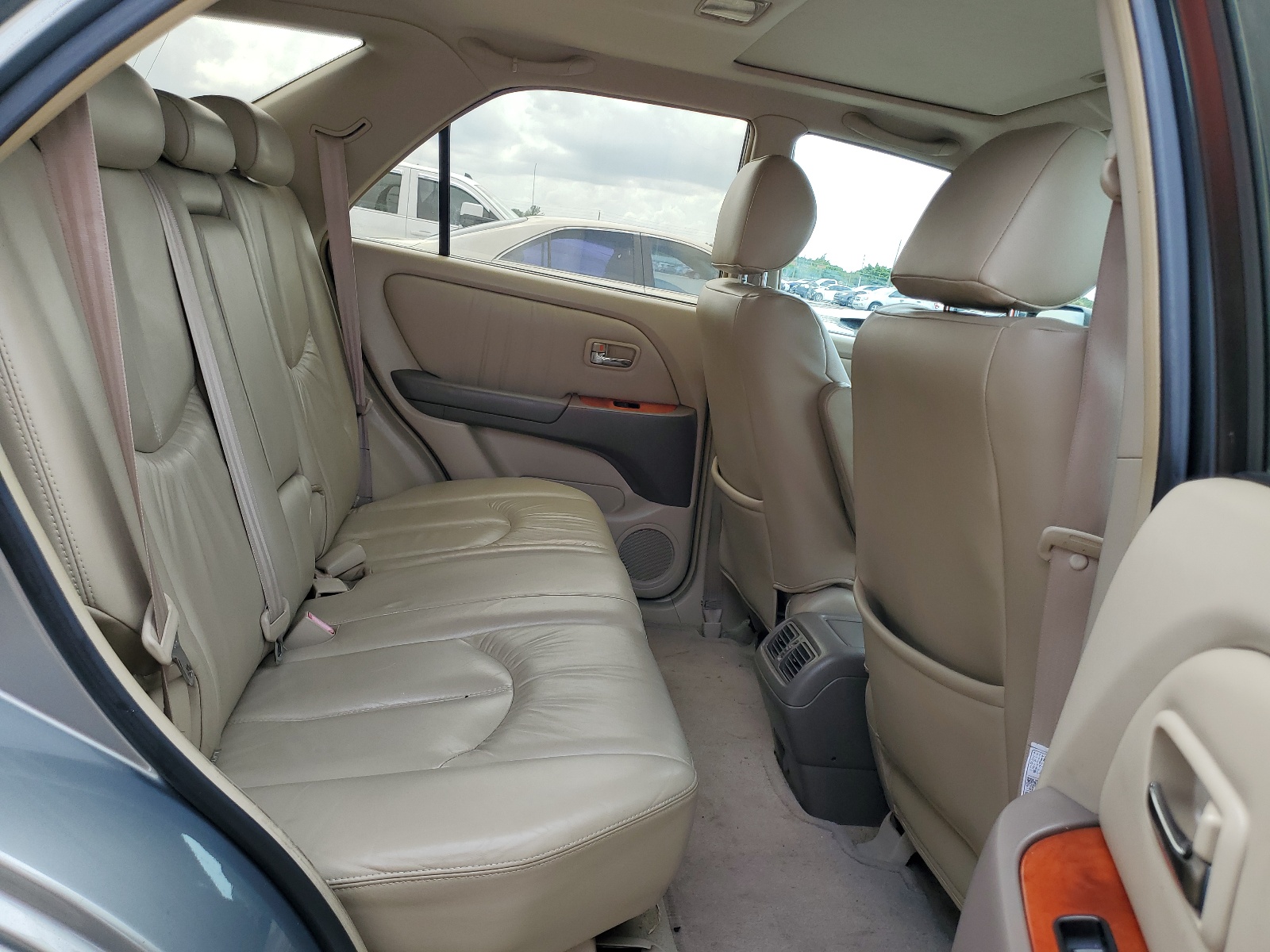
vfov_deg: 53.1
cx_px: 635
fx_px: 954
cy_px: 476
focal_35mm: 26
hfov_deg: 67.3
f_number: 1.5
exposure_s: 1/769
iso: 50
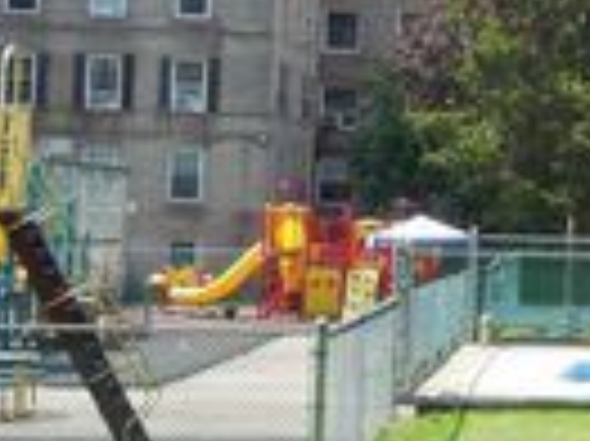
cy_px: 70
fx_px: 2214
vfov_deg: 11.3
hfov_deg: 14.3
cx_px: 851
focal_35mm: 130
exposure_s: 1/500
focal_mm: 6.1
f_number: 3.4
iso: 125
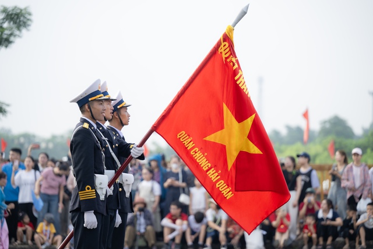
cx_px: 186
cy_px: 124
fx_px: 1295
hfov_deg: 16.4
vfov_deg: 11.0
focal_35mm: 125
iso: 250
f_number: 2.8
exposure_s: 1/640
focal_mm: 125
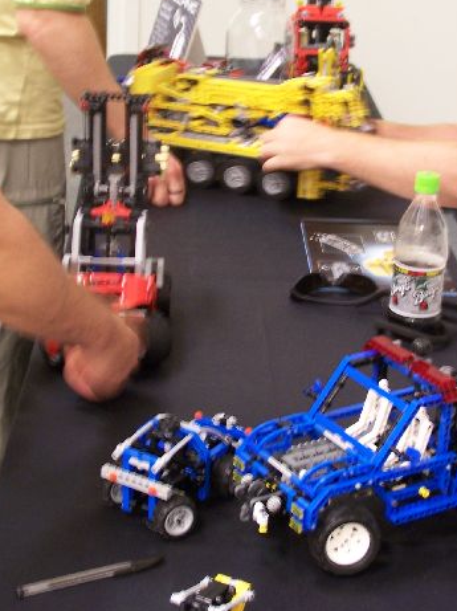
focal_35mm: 83
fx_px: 1463
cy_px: 281
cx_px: 269
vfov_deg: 23.6
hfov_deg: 17.7
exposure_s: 1/8
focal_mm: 9.8
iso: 140
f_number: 3.1
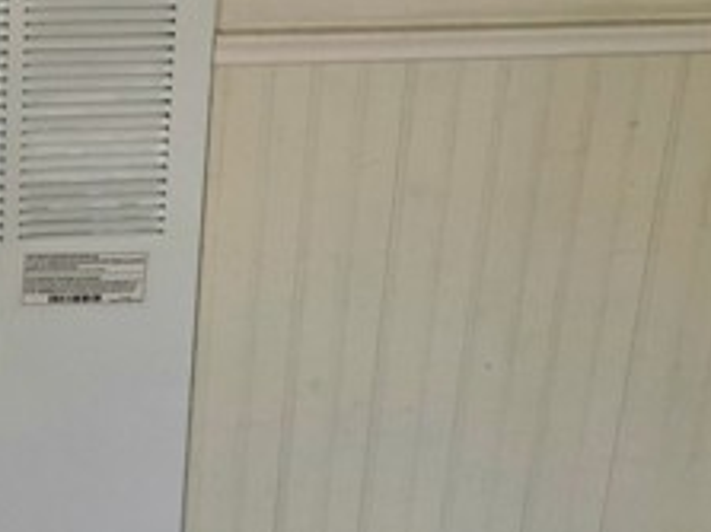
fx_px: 1355
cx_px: 22
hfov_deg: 27.9
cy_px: -83
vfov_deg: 20.9
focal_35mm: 66
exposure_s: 1/182
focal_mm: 6.3
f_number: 1.7
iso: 64
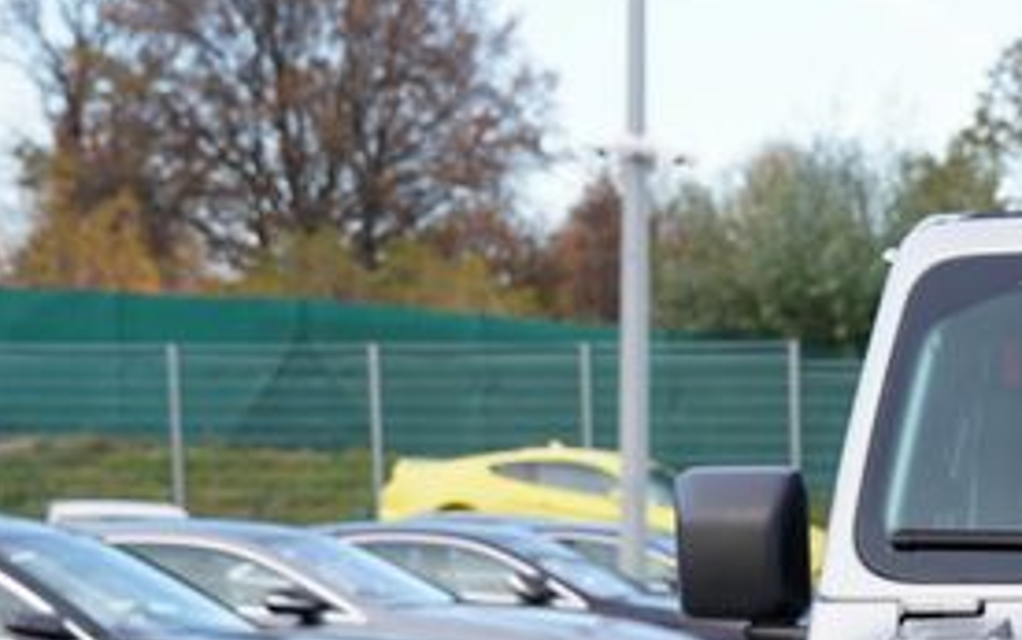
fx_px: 3373
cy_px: 1060
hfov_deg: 16.0
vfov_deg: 10.4
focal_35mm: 121
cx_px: 1463
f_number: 4.5
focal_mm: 32
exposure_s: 1/80
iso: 100
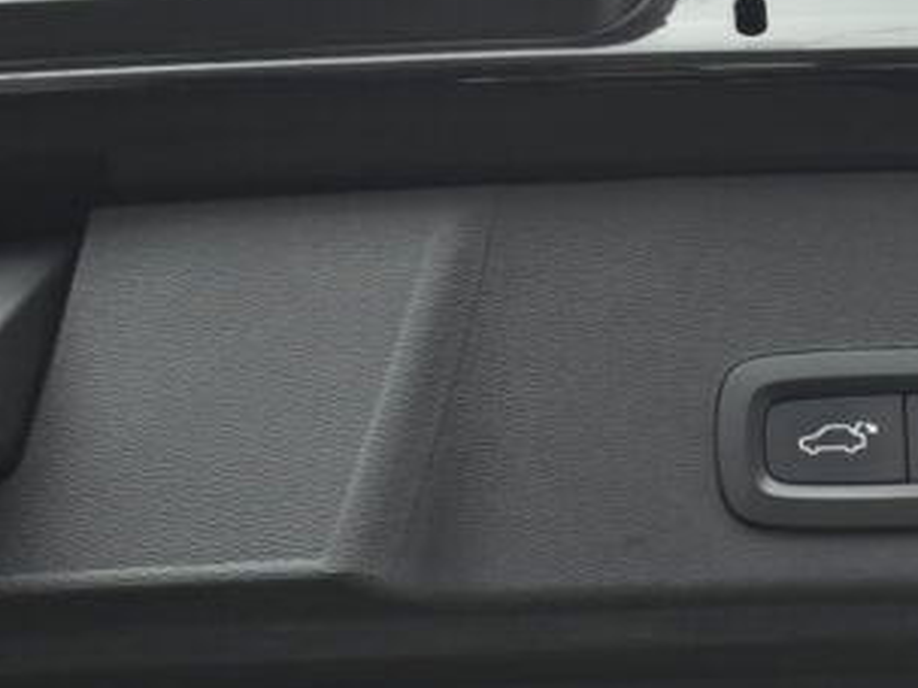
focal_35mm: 84
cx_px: 821
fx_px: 2233
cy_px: 365
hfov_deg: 22.7
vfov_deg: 17.5
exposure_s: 1/60
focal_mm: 23
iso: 1600
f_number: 3.8
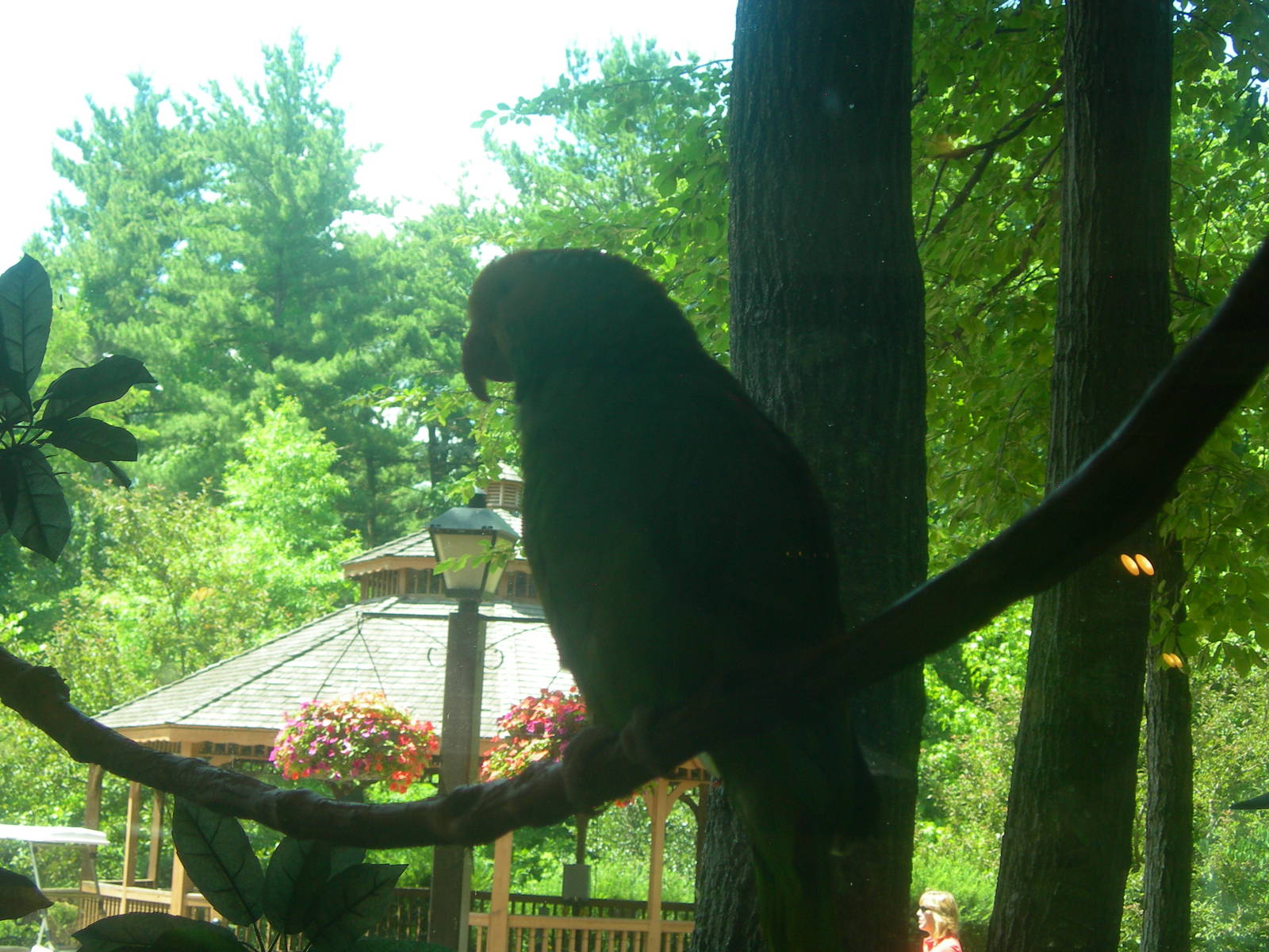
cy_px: 476
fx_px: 2236
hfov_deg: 31.7
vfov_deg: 24.0
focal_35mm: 61
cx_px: 634
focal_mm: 12.7
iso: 50
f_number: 3.5
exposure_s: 1/75.2
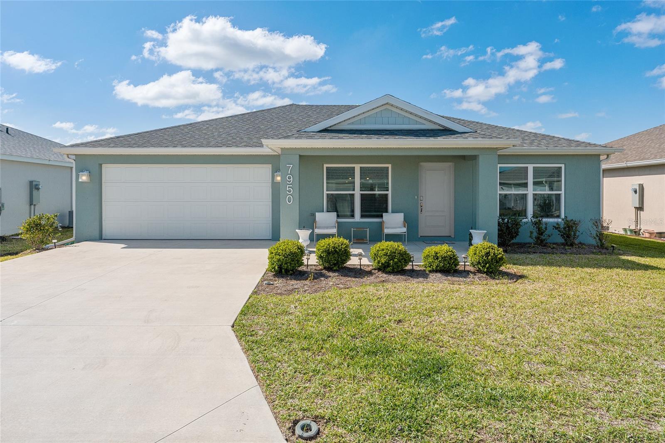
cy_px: 222
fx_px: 425
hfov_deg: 76.1
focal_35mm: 23
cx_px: 332
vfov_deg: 55.1
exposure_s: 1/2500
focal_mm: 23
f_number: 6.3
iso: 640
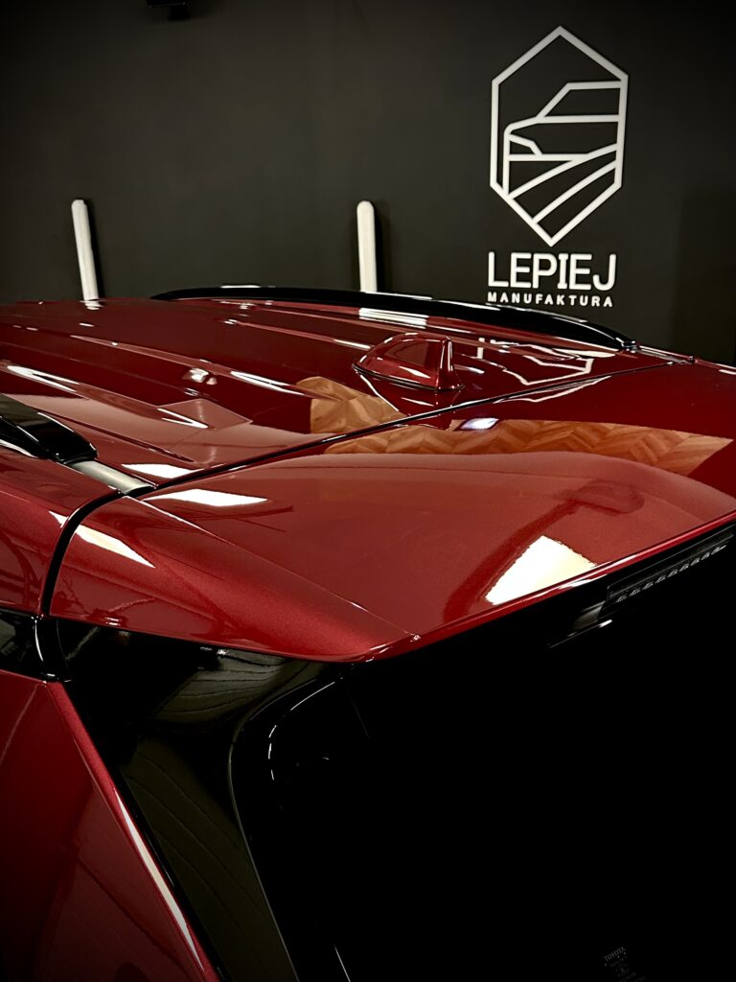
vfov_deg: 71.6
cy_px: 491
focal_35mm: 24
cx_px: 368
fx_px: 680
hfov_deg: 56.8
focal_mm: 6.86
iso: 640
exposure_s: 1/50
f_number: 1.78
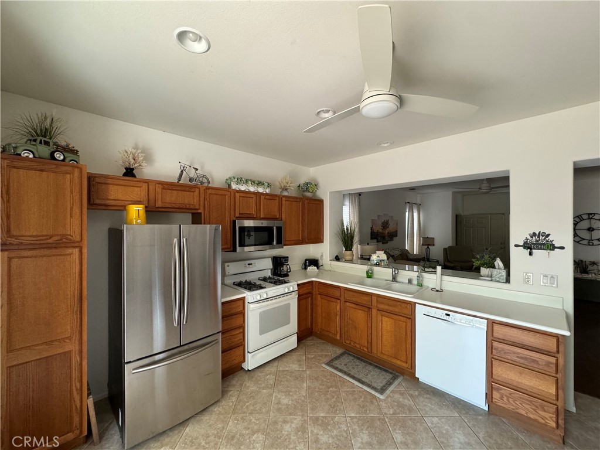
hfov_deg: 102.1
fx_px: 243
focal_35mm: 14
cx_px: 300
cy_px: 225
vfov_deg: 85.7
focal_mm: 2.22
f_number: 2.2
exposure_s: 1/99
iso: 320
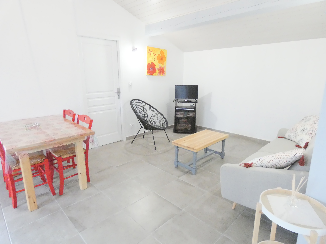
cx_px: 163
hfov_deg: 81.7
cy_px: 122
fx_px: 188
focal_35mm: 20
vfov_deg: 66.0
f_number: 2.8
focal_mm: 3.6
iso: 400
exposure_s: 1/60
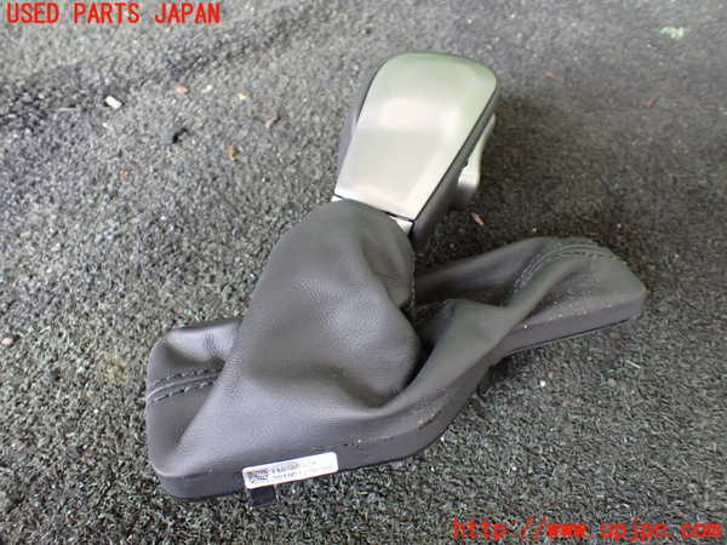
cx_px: 364
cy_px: 272
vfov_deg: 46.8
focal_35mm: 30
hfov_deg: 60.0
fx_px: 630
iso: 800
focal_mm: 5.4
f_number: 2.3
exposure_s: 1/80
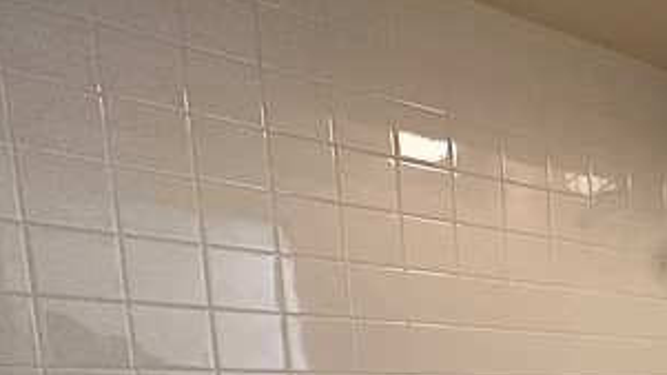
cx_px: 738
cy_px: 496
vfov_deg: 26.2
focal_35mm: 38
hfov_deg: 41.7
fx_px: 672
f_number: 2.2
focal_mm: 2.22
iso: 500
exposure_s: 1/60
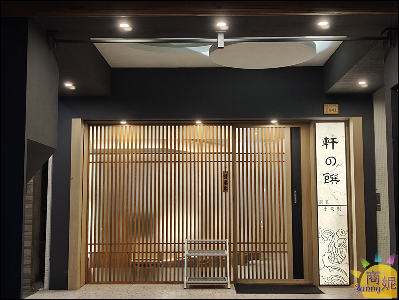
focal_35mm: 46
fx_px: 531
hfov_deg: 41.2
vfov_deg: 31.5
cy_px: 150
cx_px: 200
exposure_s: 1/60
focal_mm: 6.57
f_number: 1.6
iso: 250
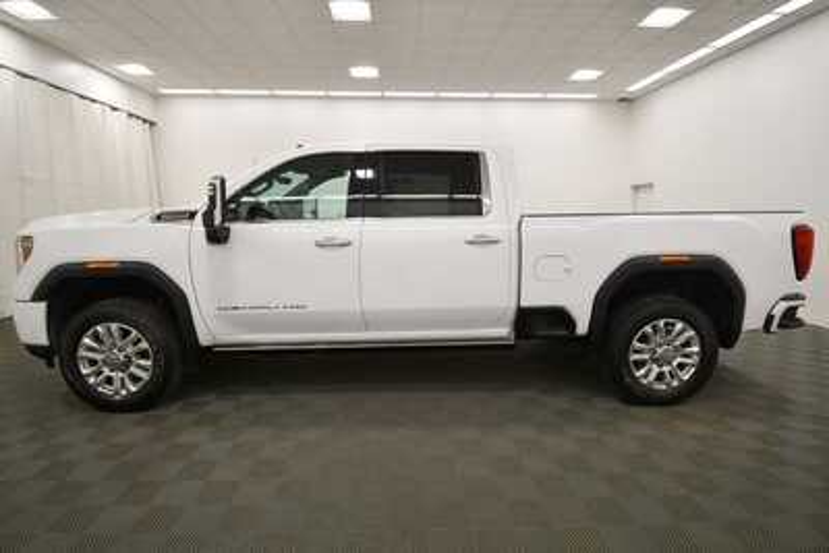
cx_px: 414
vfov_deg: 67.4
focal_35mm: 18
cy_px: 276
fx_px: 415
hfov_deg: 90.0
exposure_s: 1/250
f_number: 4.8
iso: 720
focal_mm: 12
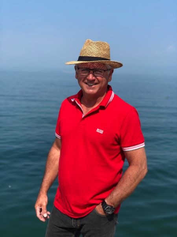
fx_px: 355
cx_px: 88
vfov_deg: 36.8
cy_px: 118
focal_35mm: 52
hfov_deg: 28.0
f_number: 2.4
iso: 16
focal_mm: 6
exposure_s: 1/787
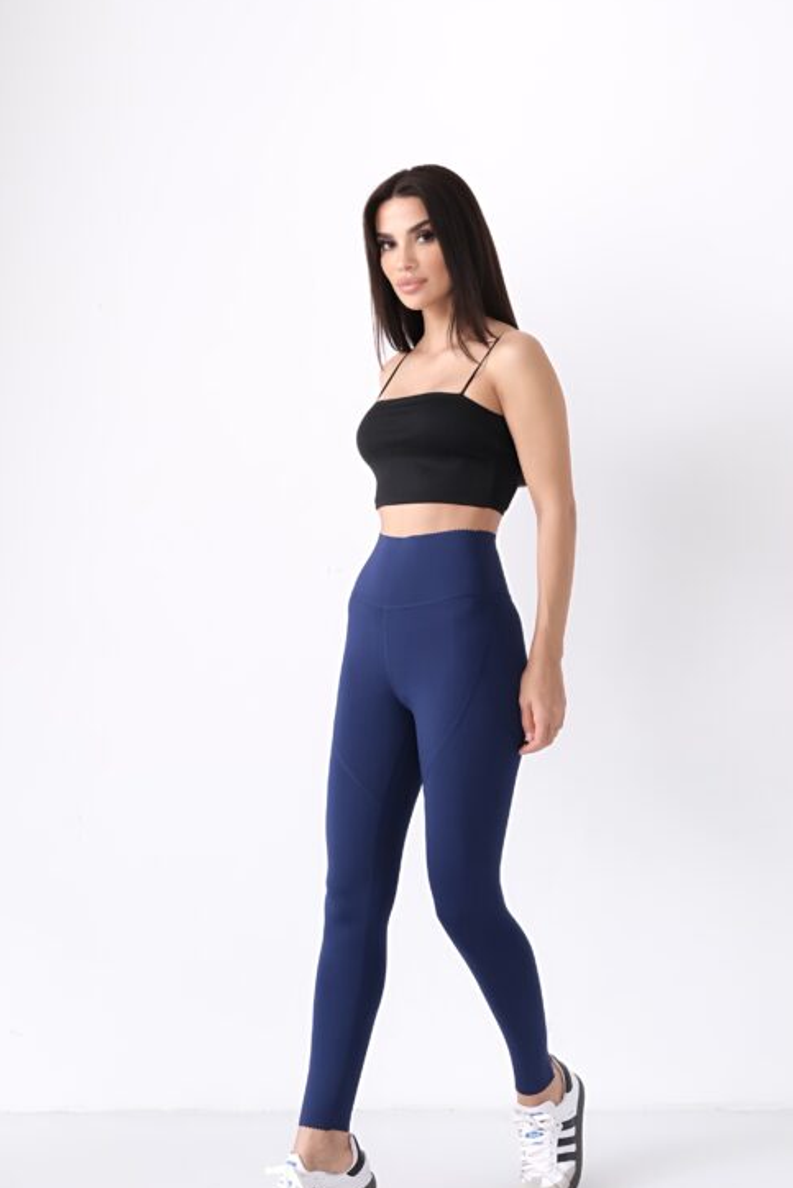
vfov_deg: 47.4
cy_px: 556
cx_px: 463
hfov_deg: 32.6
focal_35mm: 41
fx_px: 1354
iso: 2500
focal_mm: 22.3
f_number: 5.6
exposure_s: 1/60
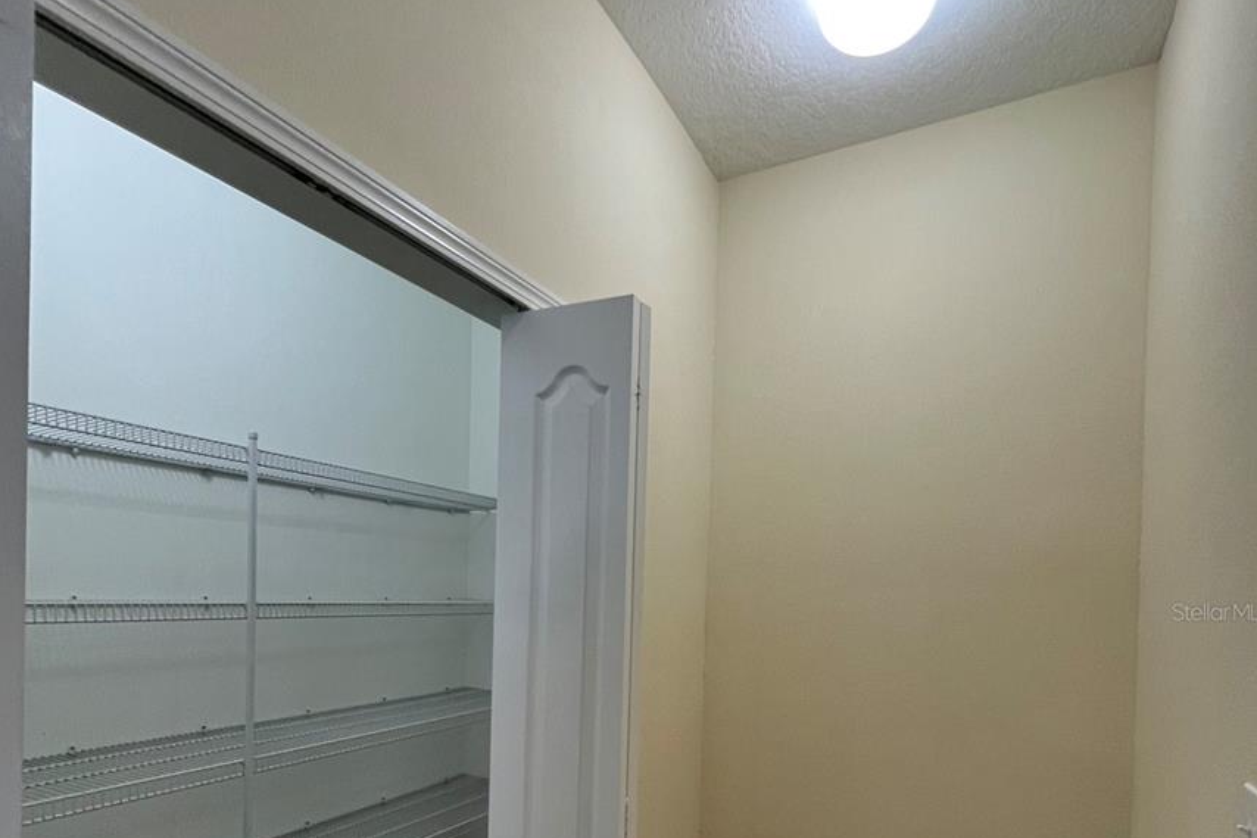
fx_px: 663
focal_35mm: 19
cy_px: 611
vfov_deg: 61.5
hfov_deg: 86.9
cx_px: 614
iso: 200
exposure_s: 1/120
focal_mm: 1.57
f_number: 1.8
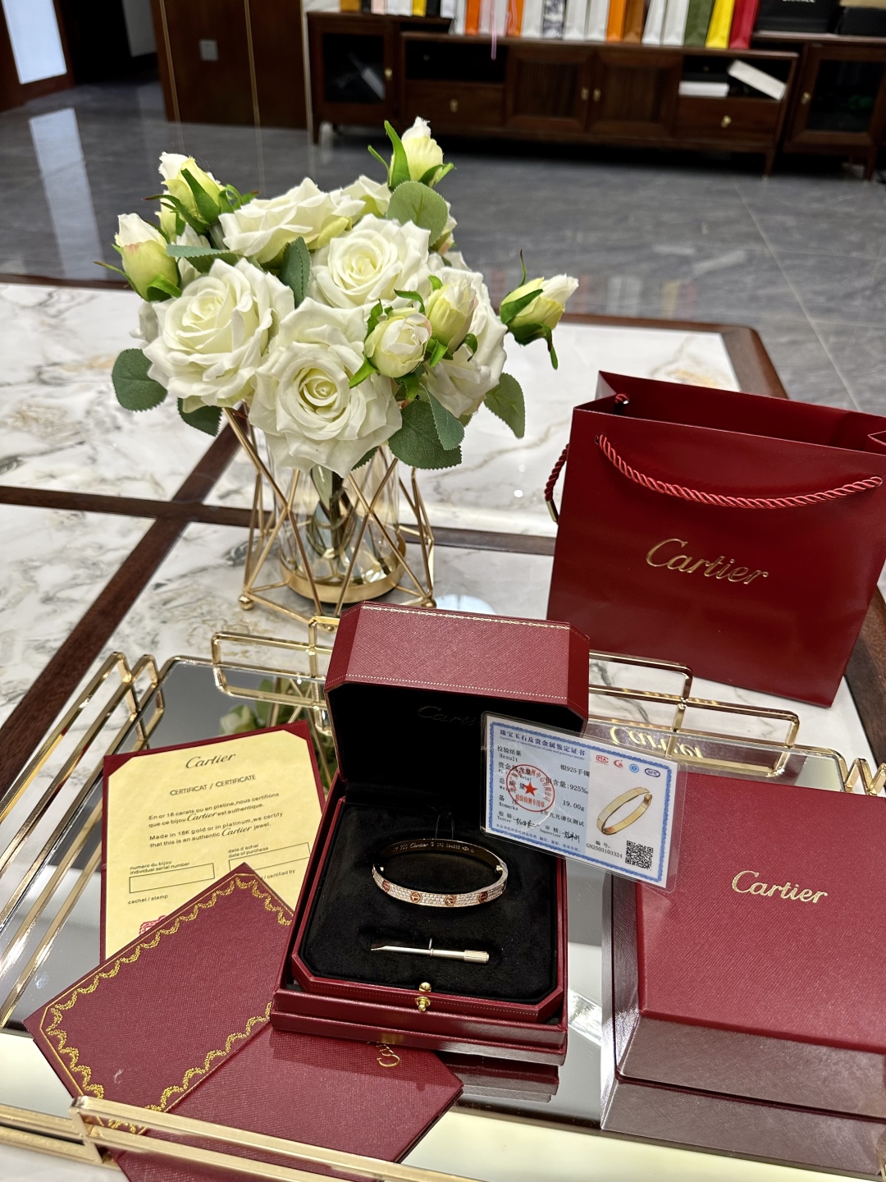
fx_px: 819
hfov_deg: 56.8
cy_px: 591
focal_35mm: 24
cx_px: 443
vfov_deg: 71.6
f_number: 1.78
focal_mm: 6.86
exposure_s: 1/50
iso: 160
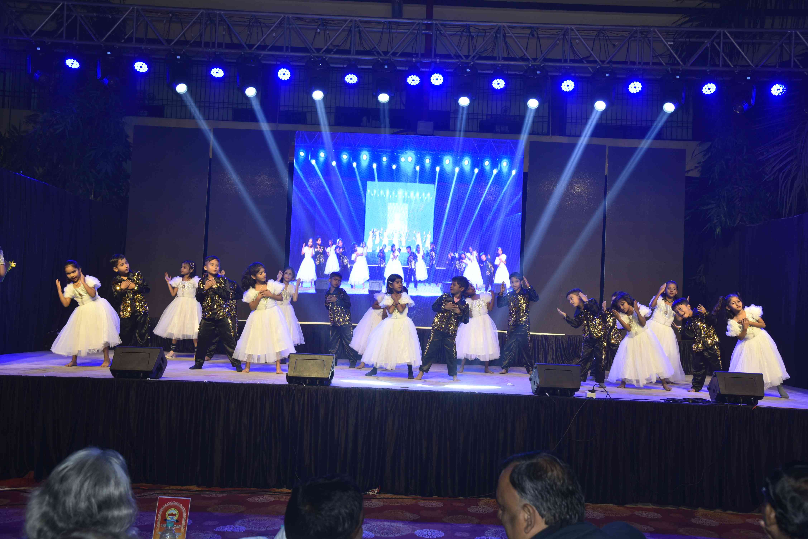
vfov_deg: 35.1
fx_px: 853
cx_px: 404
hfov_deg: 50.7
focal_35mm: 38
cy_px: 270
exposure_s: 1/125
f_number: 5
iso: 320
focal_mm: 38
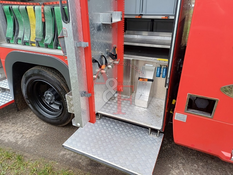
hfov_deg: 69.4
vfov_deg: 54.9
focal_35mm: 25
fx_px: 168
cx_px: 116
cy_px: 88
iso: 80
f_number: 1.8
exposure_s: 1/100
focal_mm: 4.65
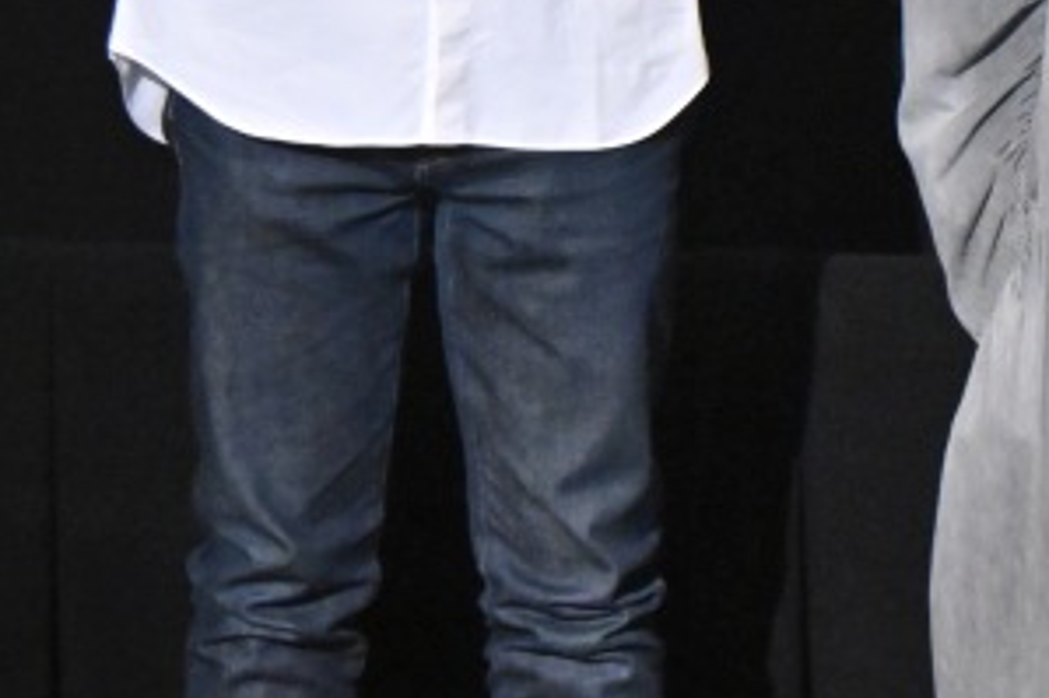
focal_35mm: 492
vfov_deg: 2.8
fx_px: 14328
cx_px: 1677
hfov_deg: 4.2
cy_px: -296
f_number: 6.7
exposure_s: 1/200
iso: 5000
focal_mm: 115
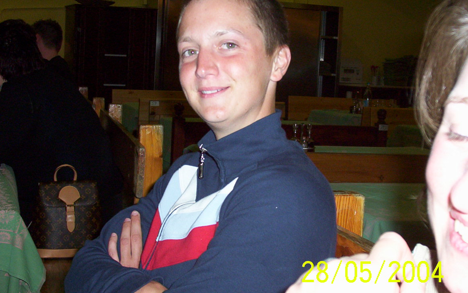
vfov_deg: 18.4
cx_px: 232
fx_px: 906
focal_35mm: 71
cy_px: 140
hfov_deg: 29.0
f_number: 3.26
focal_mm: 8.74
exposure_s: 1/80.5
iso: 140
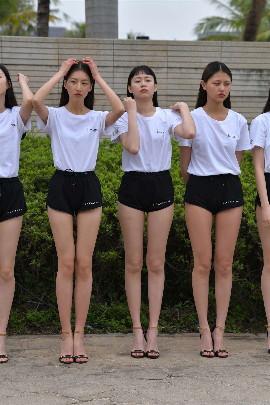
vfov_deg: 18.6
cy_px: 202
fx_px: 1237
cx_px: 135
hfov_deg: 12.5
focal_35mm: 110
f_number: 5.6
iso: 250
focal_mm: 110
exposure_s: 1/500
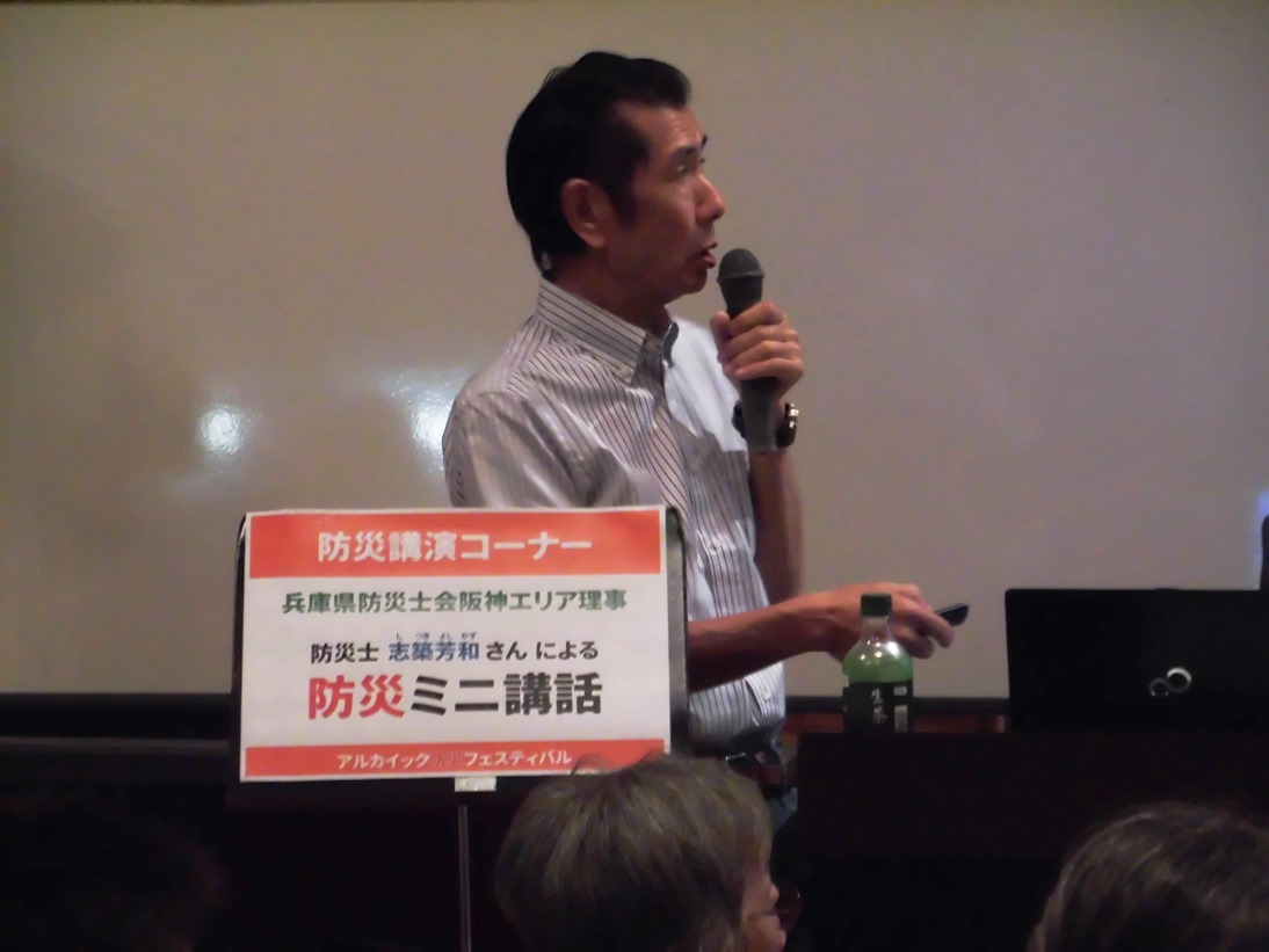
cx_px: 634
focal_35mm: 160
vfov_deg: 9.3
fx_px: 5867
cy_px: 476
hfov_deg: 12.3
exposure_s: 1/25
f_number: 5.4
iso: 800
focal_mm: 28.58
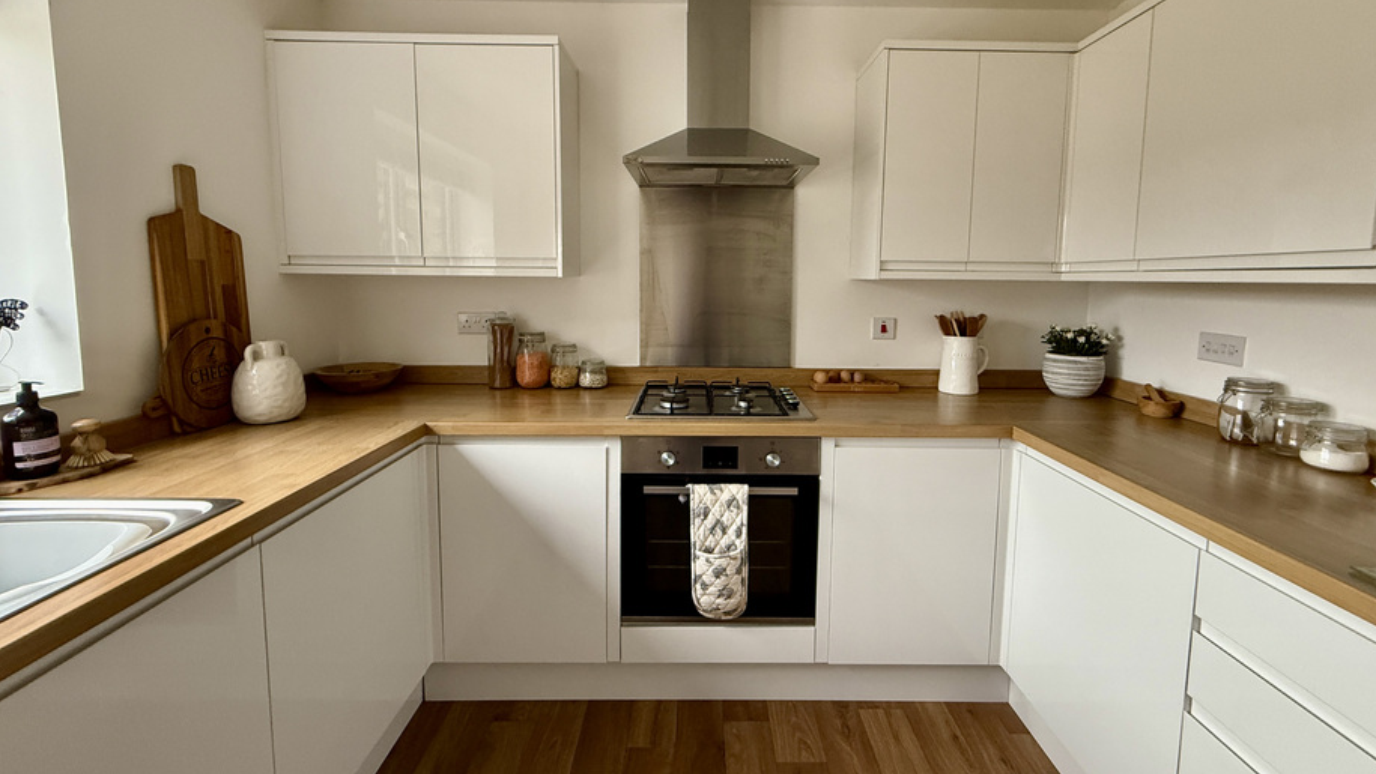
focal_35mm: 16
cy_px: 329
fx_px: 584
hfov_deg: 99.3
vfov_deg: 66.7
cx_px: 708
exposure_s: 1/69
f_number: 2.2
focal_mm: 2.22
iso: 320
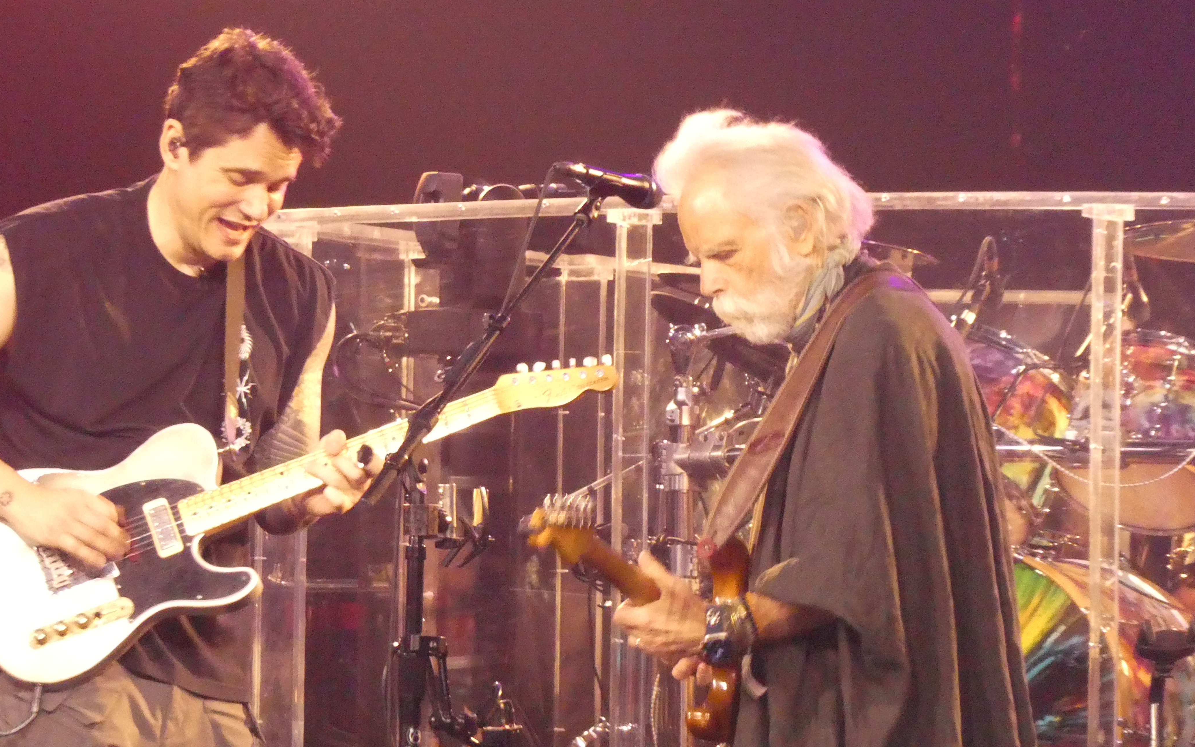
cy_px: 449
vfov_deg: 2.5
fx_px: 17294
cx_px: 483
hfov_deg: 4.0
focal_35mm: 531
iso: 1600
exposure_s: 1/30
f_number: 6
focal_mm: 71.7
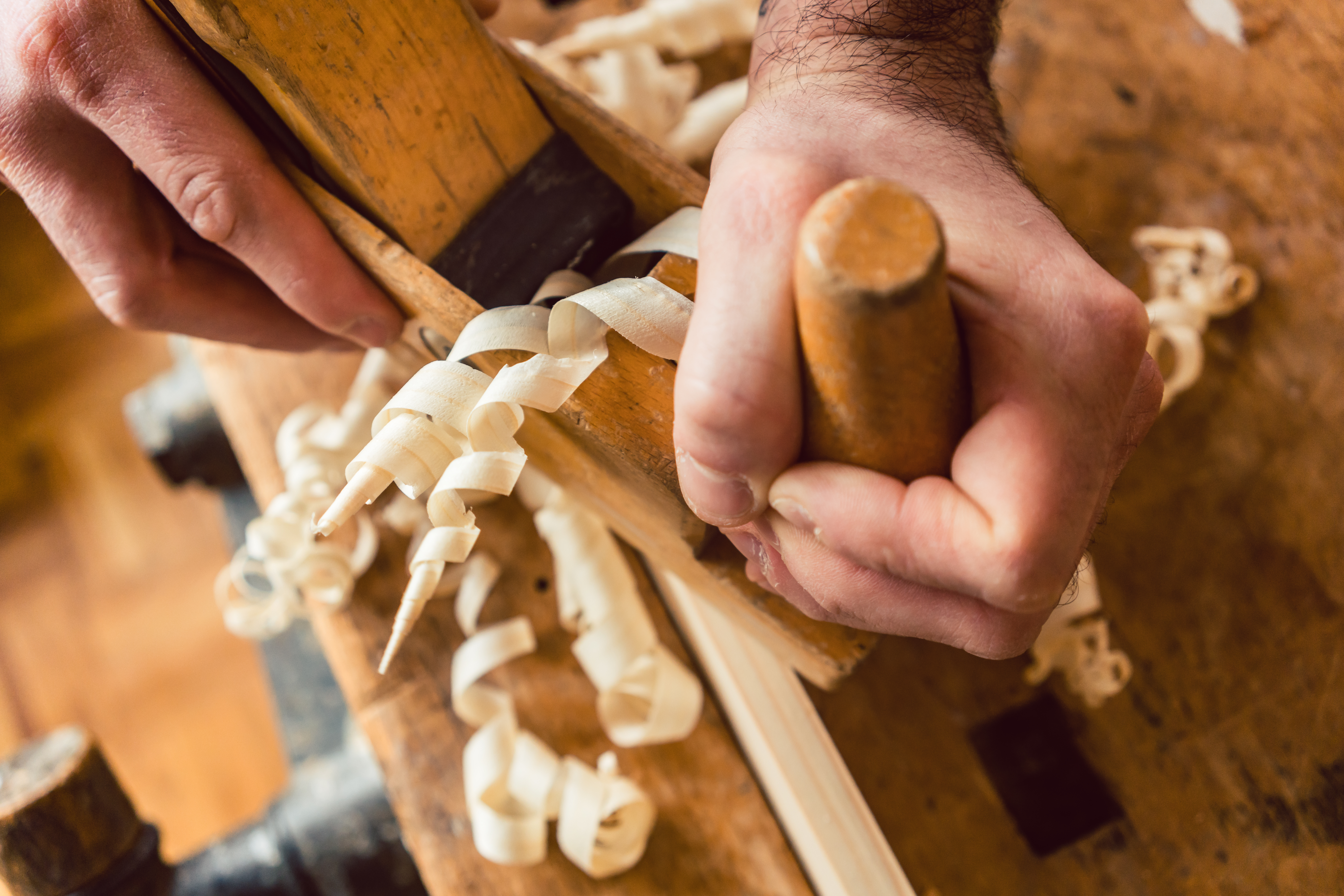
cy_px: 448
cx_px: 672
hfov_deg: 54.4
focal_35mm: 35
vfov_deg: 37.9
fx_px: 1307
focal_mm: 35
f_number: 3.5
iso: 1000
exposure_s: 1/100
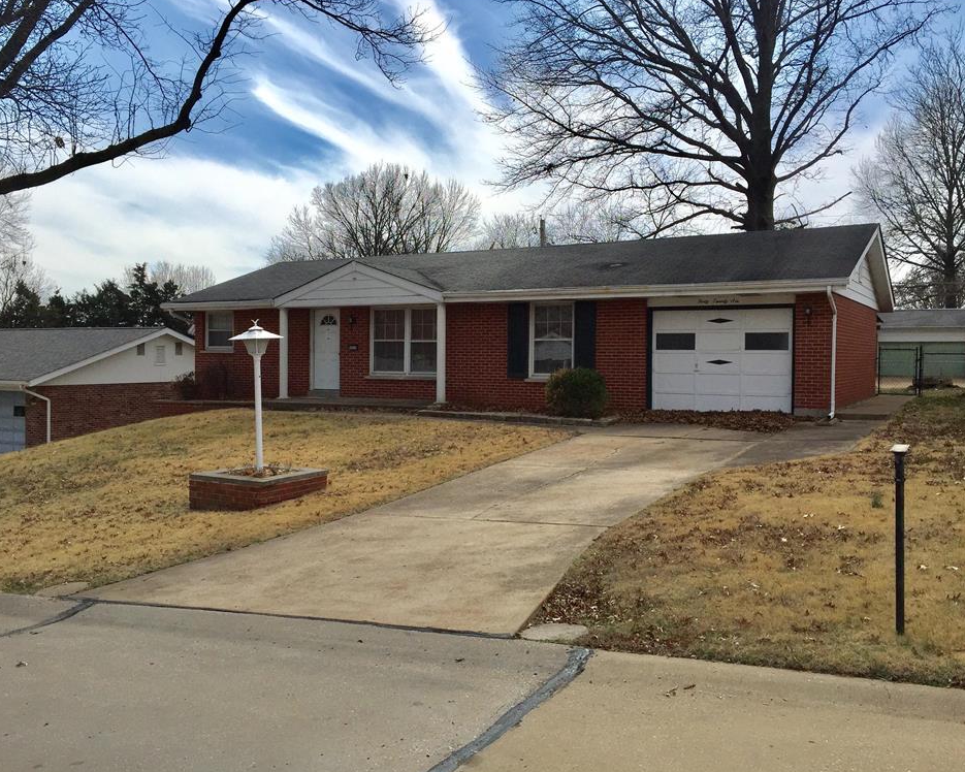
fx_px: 885
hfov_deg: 57.2
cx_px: 474
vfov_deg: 47.1
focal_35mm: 31
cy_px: 385
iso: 32
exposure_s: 1/4950
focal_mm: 4.15
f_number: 2.2
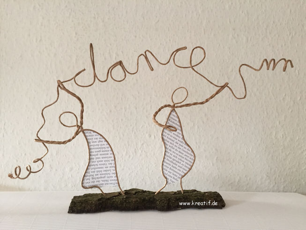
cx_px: 153
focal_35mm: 29
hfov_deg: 61.7
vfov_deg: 48.2
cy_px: 115
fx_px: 256
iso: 160
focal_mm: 4.15
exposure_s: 1/33
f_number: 2.2
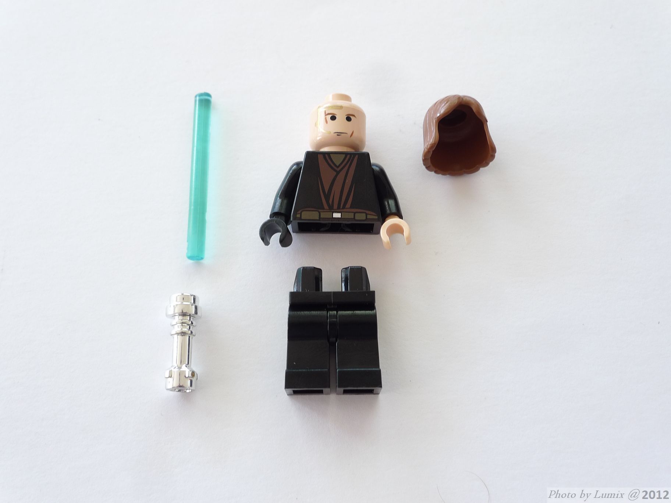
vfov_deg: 35.1
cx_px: 336
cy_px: 252
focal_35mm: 41
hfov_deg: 45.8
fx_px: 795
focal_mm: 8.8
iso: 80
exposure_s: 1/25
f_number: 3.2
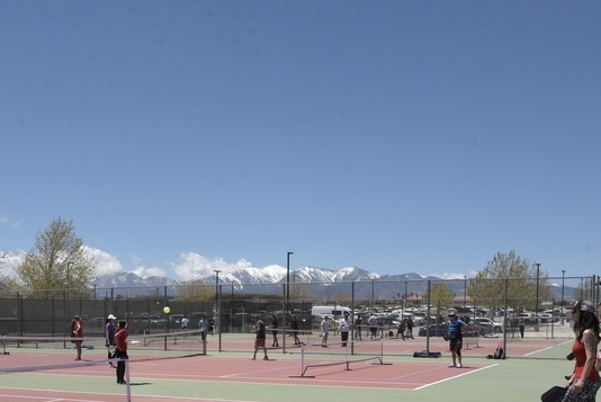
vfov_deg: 27.9
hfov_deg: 41.9
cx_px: 183
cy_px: 382
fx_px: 769
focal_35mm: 46
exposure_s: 1/800
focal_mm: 24
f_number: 11
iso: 250
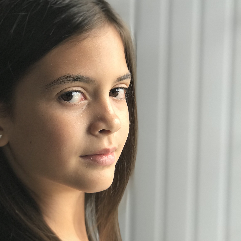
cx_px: 64
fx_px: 685
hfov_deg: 19.8
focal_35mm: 87
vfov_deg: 19.9
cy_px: 135
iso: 40
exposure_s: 1/120
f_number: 2.8
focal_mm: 6.6
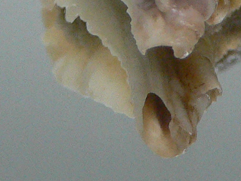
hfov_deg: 13.5
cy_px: -161
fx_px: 1016
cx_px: 191
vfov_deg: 9.6
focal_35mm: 146
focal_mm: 4.6
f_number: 2.8
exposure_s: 1/60
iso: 200
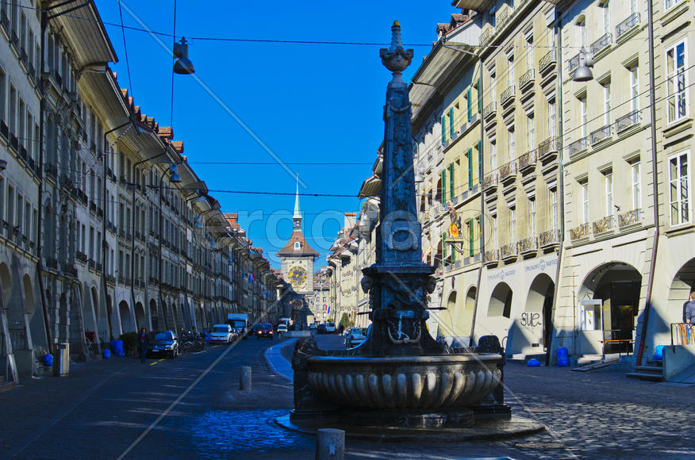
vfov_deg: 25.6
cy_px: 230
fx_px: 1011
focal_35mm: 52
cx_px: 348
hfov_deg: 37.9
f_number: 4
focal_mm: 35
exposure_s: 1/1500
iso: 100
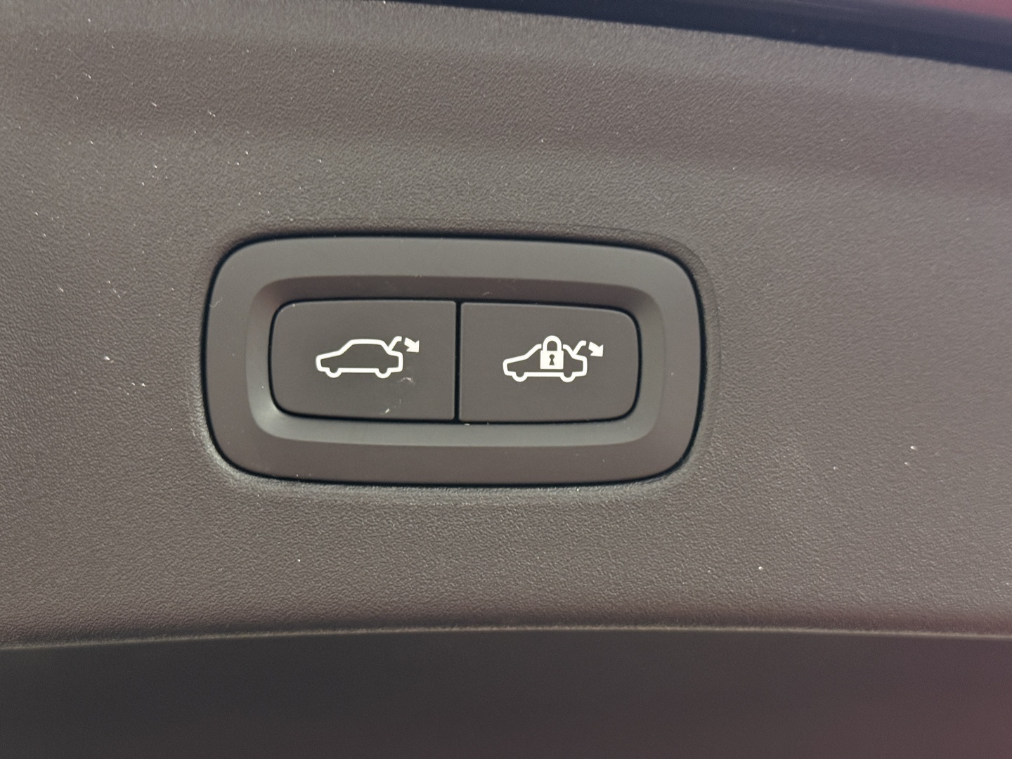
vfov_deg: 30.3
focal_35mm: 48
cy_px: 380
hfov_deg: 39.7
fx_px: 1403
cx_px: 506
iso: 320
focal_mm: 6.76
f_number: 1.78
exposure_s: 1/40
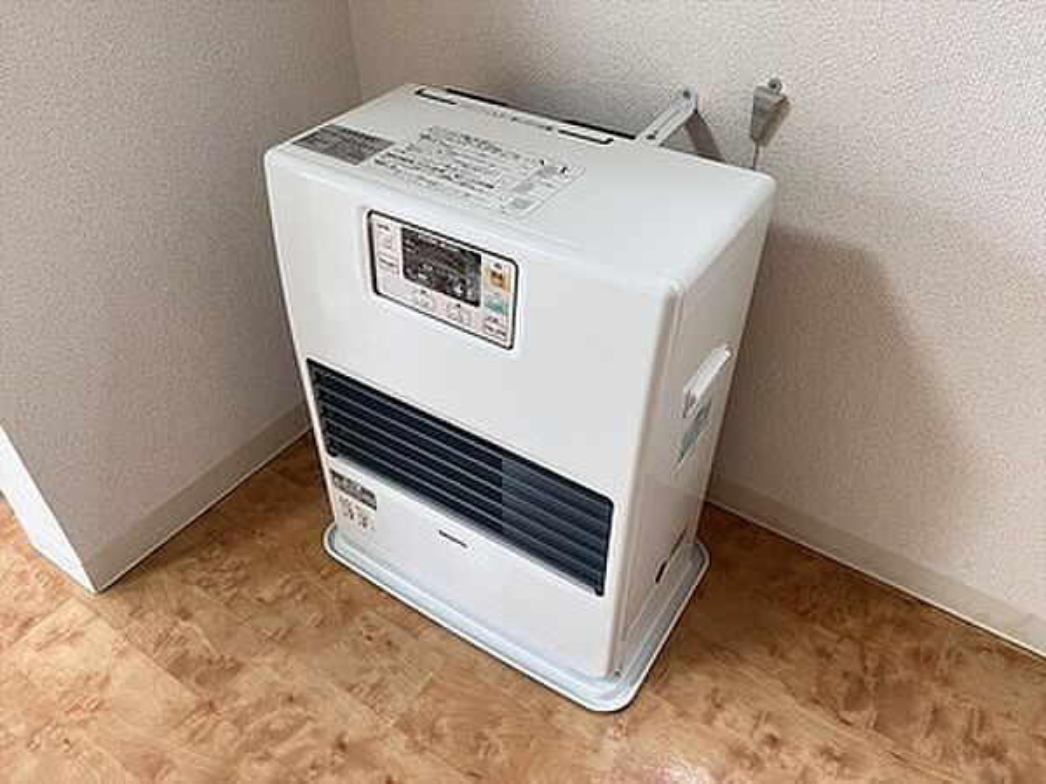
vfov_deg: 53.1
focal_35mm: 26
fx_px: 786
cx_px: 523
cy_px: 392
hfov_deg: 67.3
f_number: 1.6
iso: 80
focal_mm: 5.1
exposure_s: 1/50
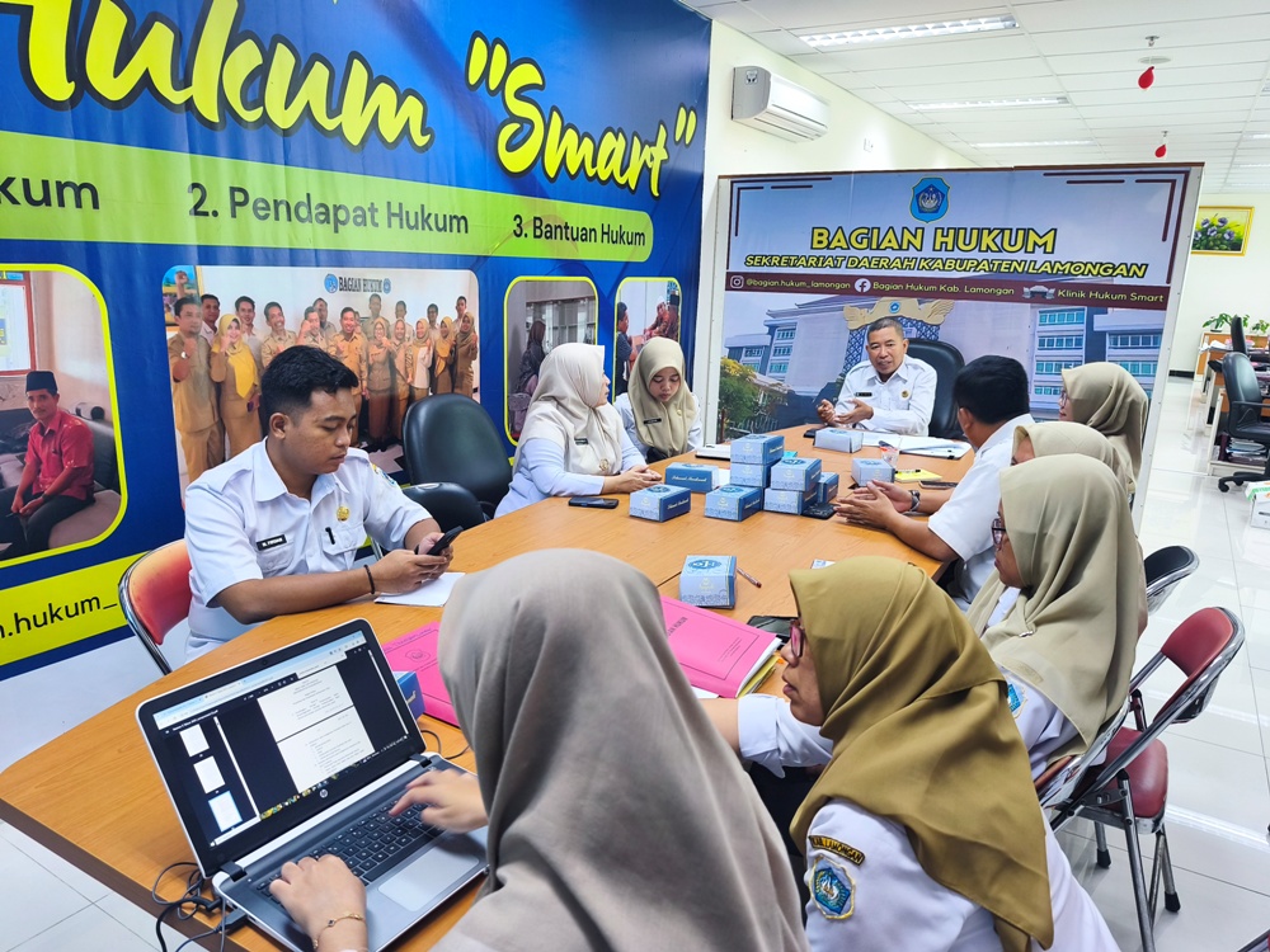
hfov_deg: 73.9
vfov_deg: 58.9
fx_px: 844
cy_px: 476
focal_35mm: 23
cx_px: 635
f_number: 1.65
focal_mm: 6.18
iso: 320
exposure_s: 1/50
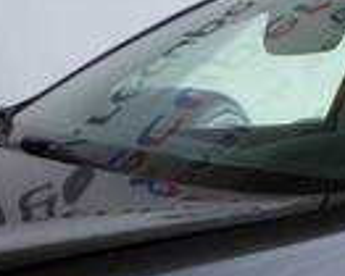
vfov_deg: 16.0
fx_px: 879
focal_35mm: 86
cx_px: 108
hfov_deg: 22.1
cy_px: 442
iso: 100
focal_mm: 4.3
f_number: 5.8
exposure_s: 1/180
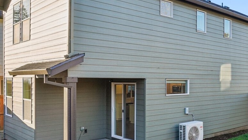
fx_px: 270
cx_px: 189
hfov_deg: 47.3
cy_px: 79
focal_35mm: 41
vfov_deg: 29.0
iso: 400
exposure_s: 1/160
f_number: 8
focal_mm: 18
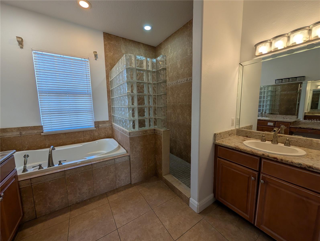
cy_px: 120
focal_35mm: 12
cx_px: 160
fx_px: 111
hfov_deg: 110.5
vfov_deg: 94.6
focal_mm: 2.02
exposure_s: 1/164
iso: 41
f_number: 1.7
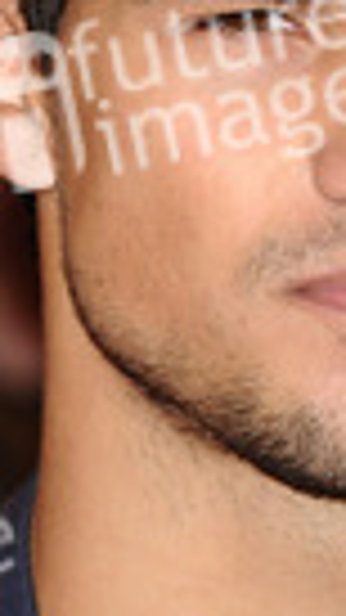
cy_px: 324
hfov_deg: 1.8
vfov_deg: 3.2
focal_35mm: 668
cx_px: 276
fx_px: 10894
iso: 320
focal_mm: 145
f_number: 4.5
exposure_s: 1/200
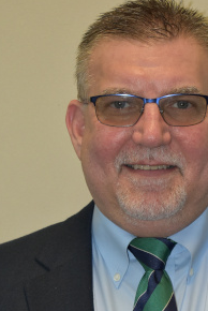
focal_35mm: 141
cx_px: 147
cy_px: 234
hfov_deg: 9.7
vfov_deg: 14.5
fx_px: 1219
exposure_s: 1/125
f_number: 5.6
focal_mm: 52
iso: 1250
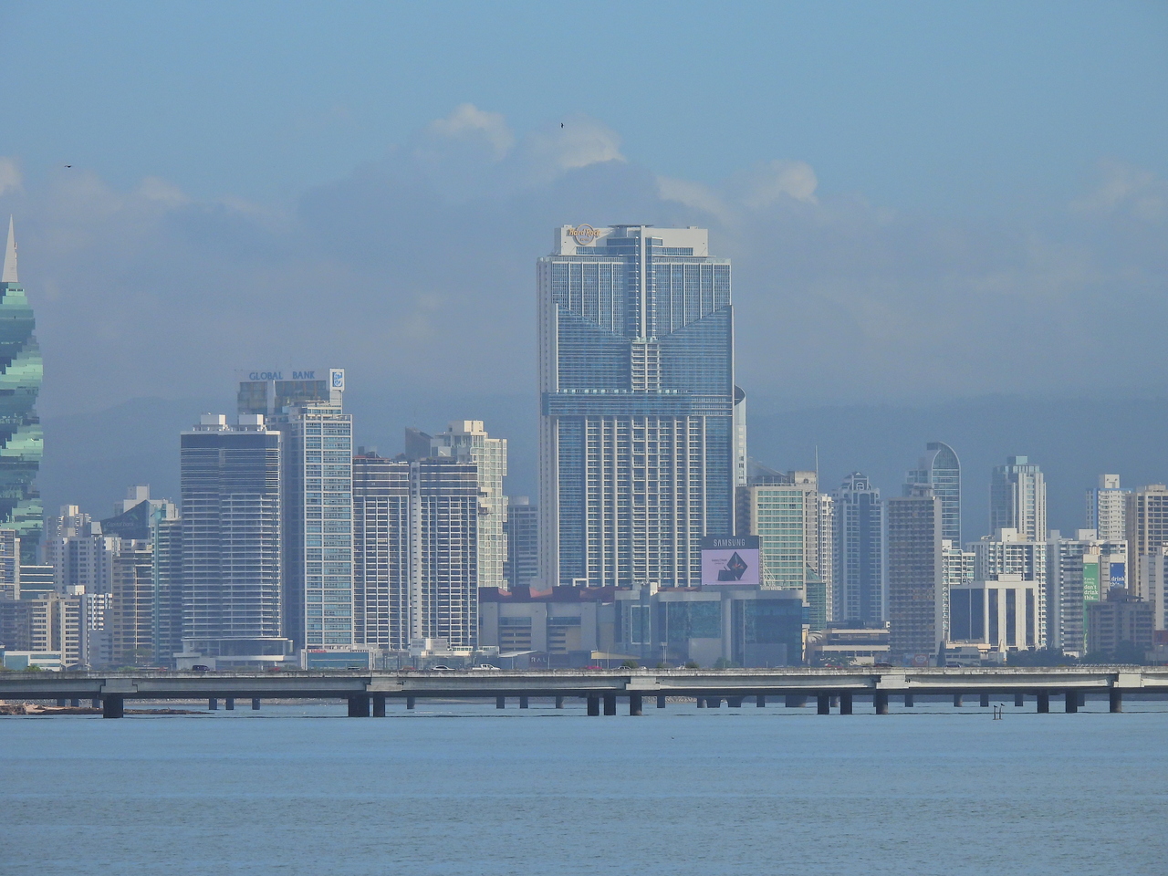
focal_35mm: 380
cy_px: 438
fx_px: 12822
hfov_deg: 5.2
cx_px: 584
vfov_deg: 3.9
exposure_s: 1/1250
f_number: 5
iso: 100
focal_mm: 67.8
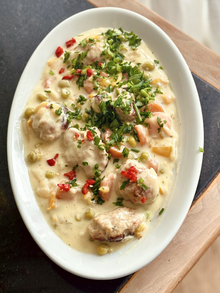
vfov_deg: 39.7
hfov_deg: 30.3
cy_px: 146
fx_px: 407
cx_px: 110
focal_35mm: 48
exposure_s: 1/50
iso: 160
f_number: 1.78
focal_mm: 6.86
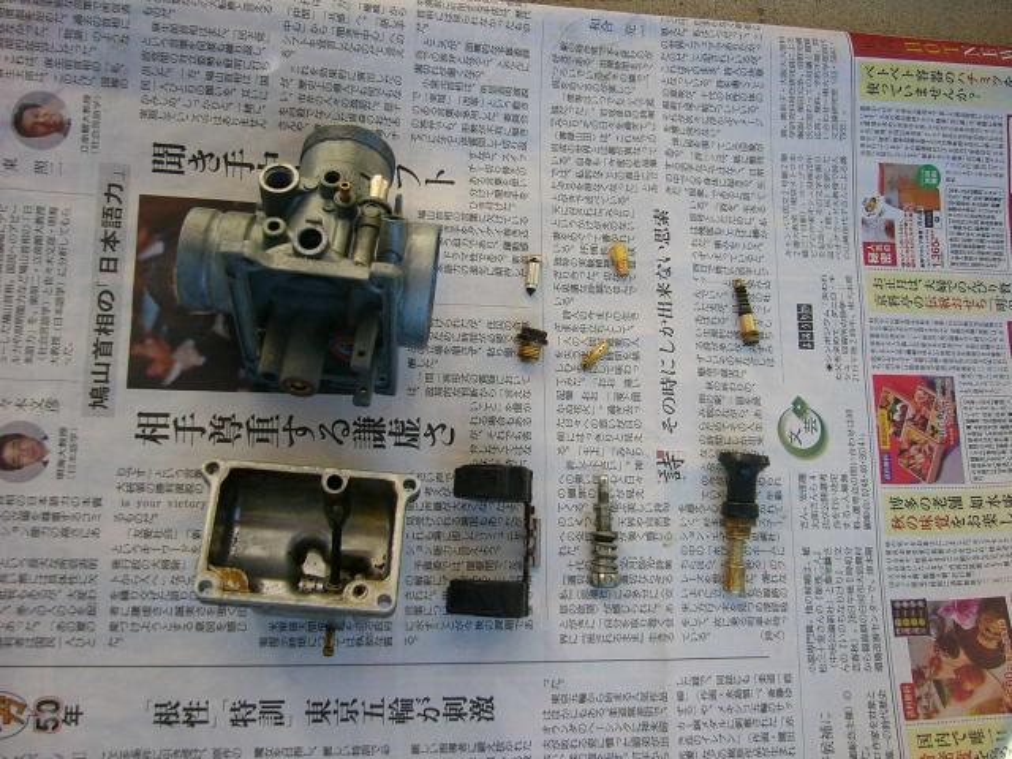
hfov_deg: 52.6
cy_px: 380
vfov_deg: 40.7
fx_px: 1023
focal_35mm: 35
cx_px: 506
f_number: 2.8
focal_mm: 5.8
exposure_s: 1/320
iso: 50
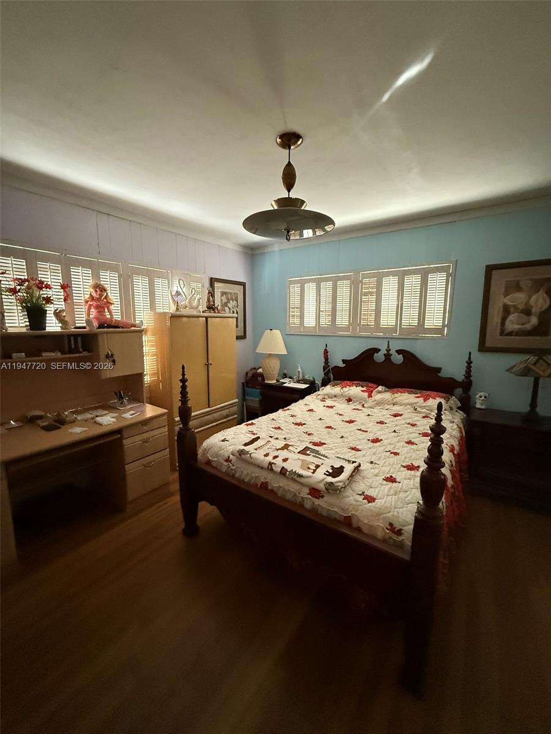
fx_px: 297
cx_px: 276
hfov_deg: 85.7
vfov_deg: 102.1
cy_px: 367
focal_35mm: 14
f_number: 2.2
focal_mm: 2.22
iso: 800
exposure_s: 1/60
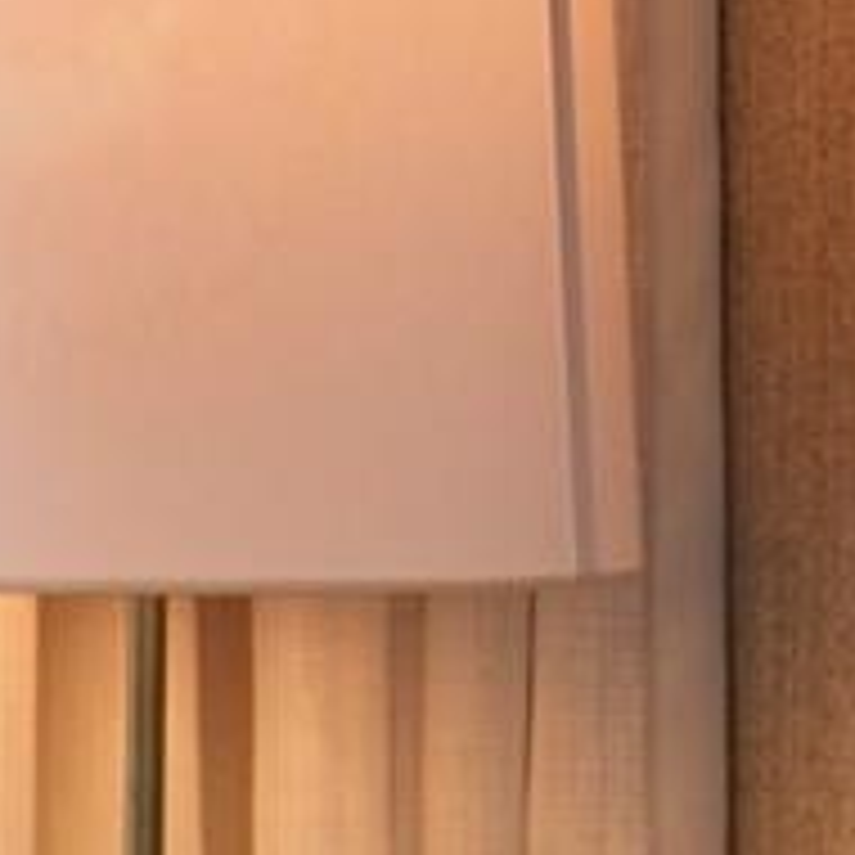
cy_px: 2293
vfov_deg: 4.9
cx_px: -1404
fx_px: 9613
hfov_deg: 4.9
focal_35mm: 344
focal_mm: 48
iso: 100
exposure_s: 1/80
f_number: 4.2
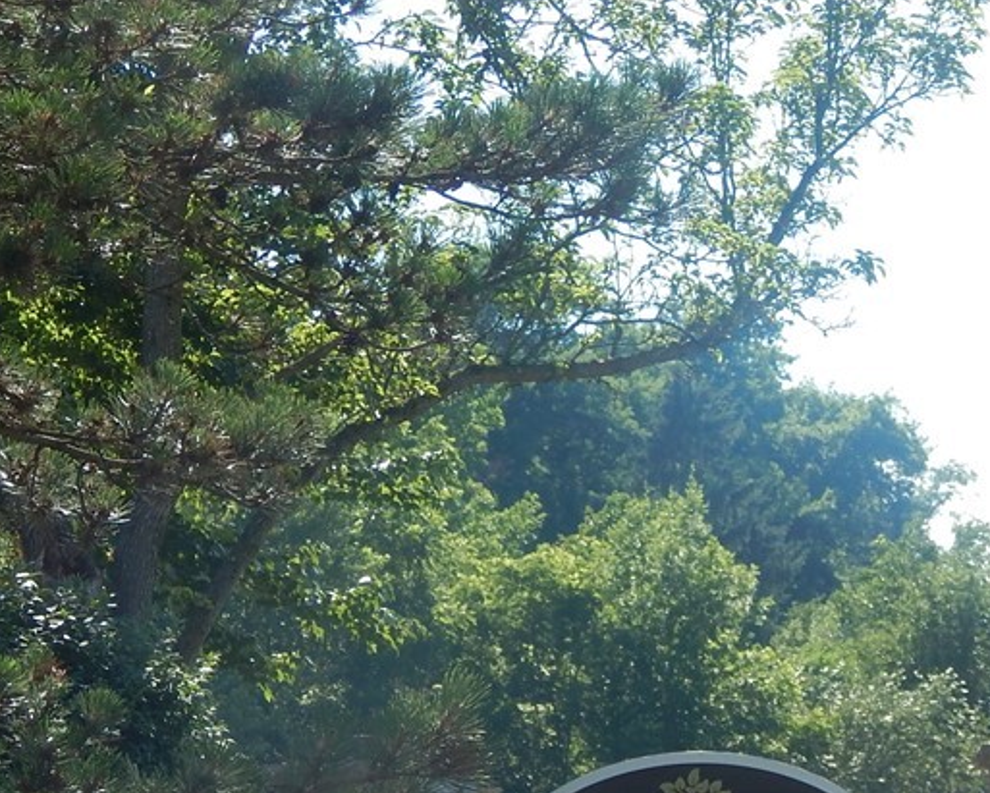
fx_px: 6508
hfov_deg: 8.7
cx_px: 523
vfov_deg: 7.0
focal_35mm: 222
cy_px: 490
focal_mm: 20.5
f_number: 4.6
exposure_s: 1/400
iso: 125
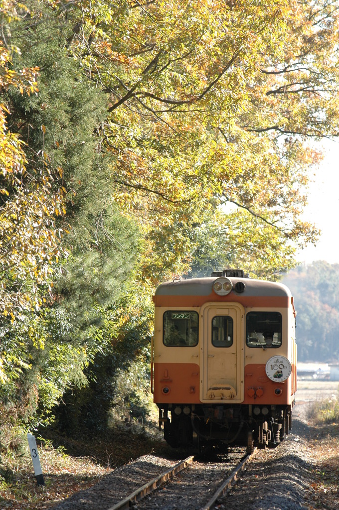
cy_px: 255
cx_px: 170
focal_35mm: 300
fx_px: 4249
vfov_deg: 6.9
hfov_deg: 4.6
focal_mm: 200
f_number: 4
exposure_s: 1/250
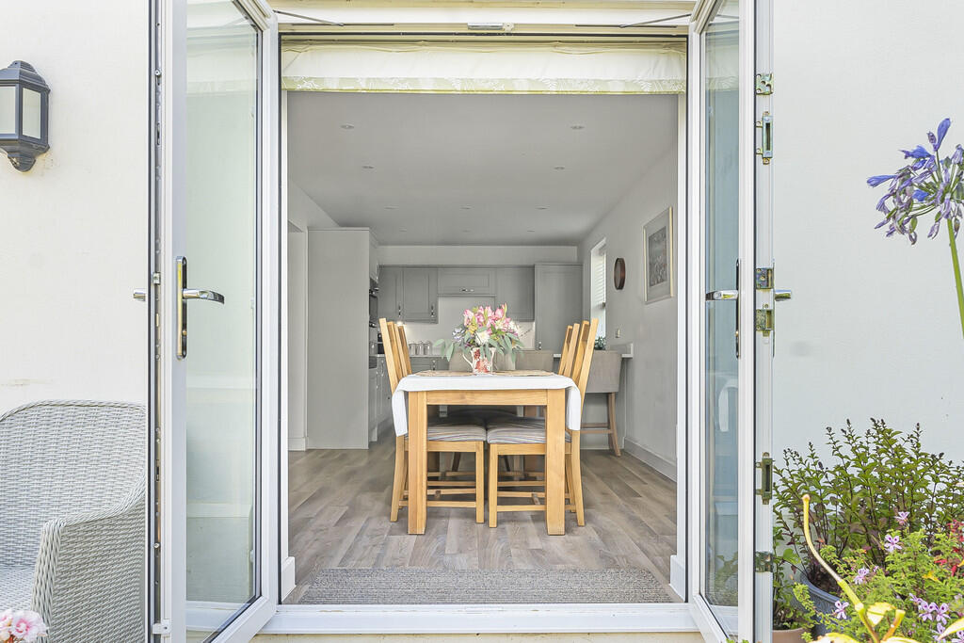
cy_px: 322
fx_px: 643
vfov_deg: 53.1
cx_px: 482
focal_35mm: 24
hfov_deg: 73.7
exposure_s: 1/80
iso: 200
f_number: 8
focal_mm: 16.5
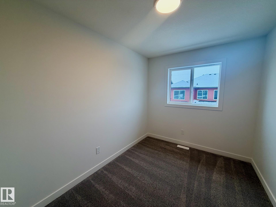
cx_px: 138
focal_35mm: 14
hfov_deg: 102.1
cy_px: 104
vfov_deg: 85.7
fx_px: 112
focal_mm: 2.22
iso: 100
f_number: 2.2
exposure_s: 1/120
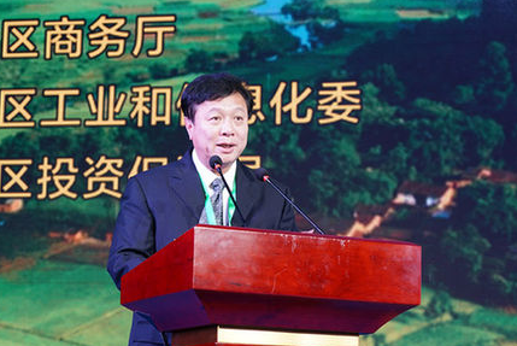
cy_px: 213
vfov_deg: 14.3
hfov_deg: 21.2
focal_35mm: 96
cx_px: 289
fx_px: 1380
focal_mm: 70
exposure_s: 1/60
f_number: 5.6
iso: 500
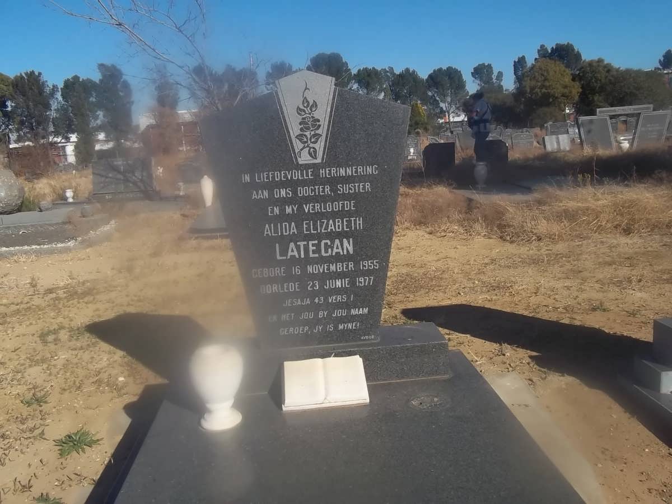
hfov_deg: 56.8
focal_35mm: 32
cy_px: 252
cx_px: 336
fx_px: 621
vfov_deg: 44.2
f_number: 5.5
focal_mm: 5.7
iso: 80
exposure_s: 1/640
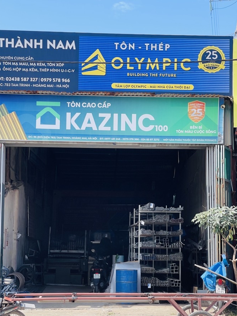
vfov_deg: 26.3
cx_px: 111
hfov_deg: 19.9
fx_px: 676
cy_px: 177
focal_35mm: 74
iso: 20
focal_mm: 7.5
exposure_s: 1/334
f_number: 2.2
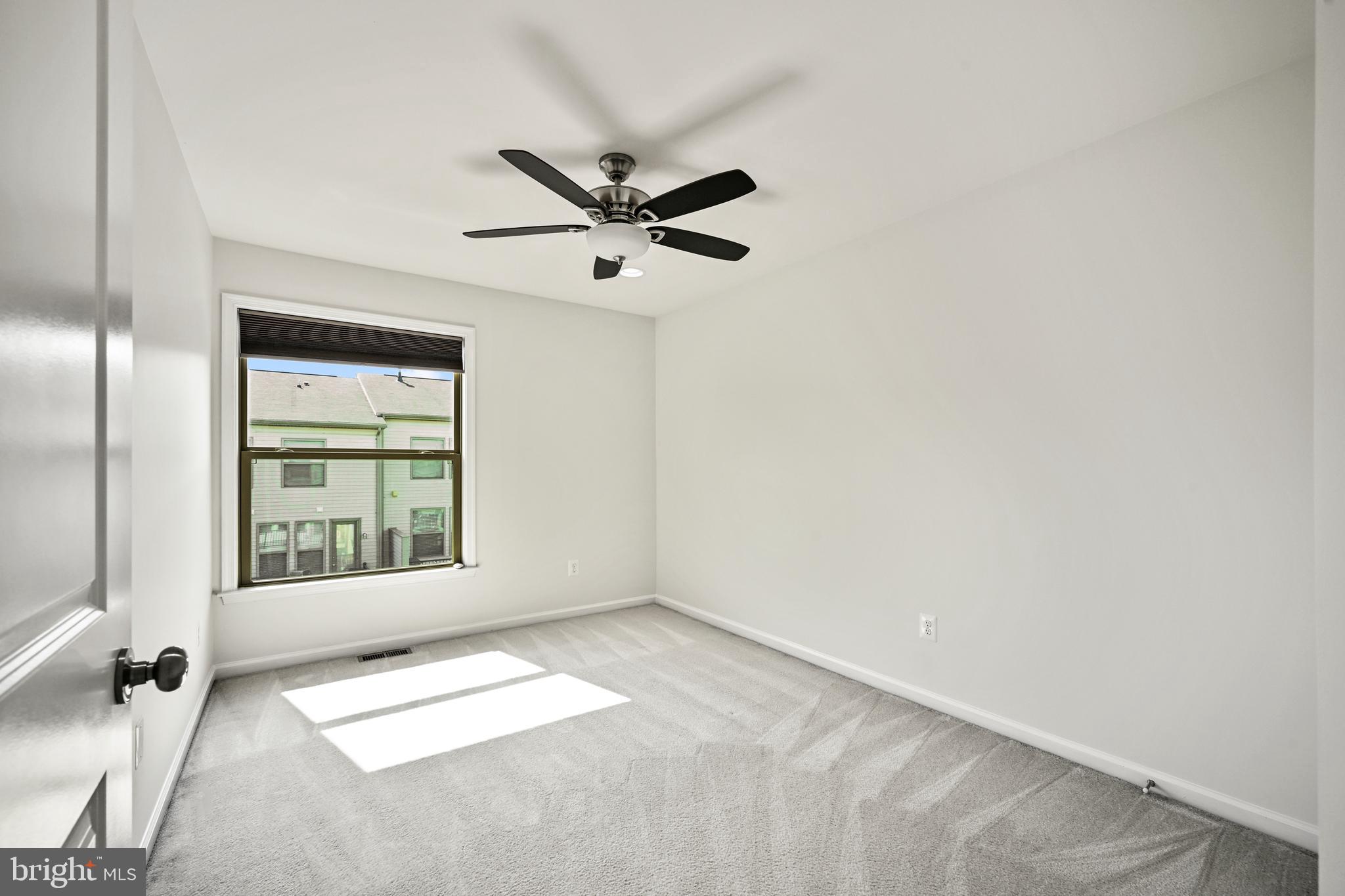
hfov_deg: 100.4
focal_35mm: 15
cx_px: 672
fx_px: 560
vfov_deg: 77.3
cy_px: 448
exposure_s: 1/50
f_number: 9
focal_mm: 15
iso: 320
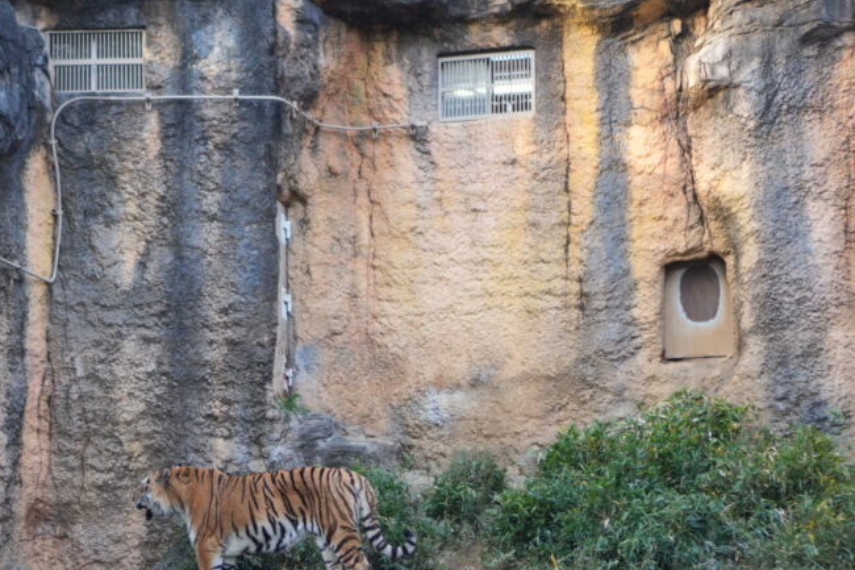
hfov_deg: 24.4
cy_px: 403
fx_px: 1966
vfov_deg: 16.4
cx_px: 251
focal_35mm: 83
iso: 200
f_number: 1.8
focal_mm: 35
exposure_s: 1/250
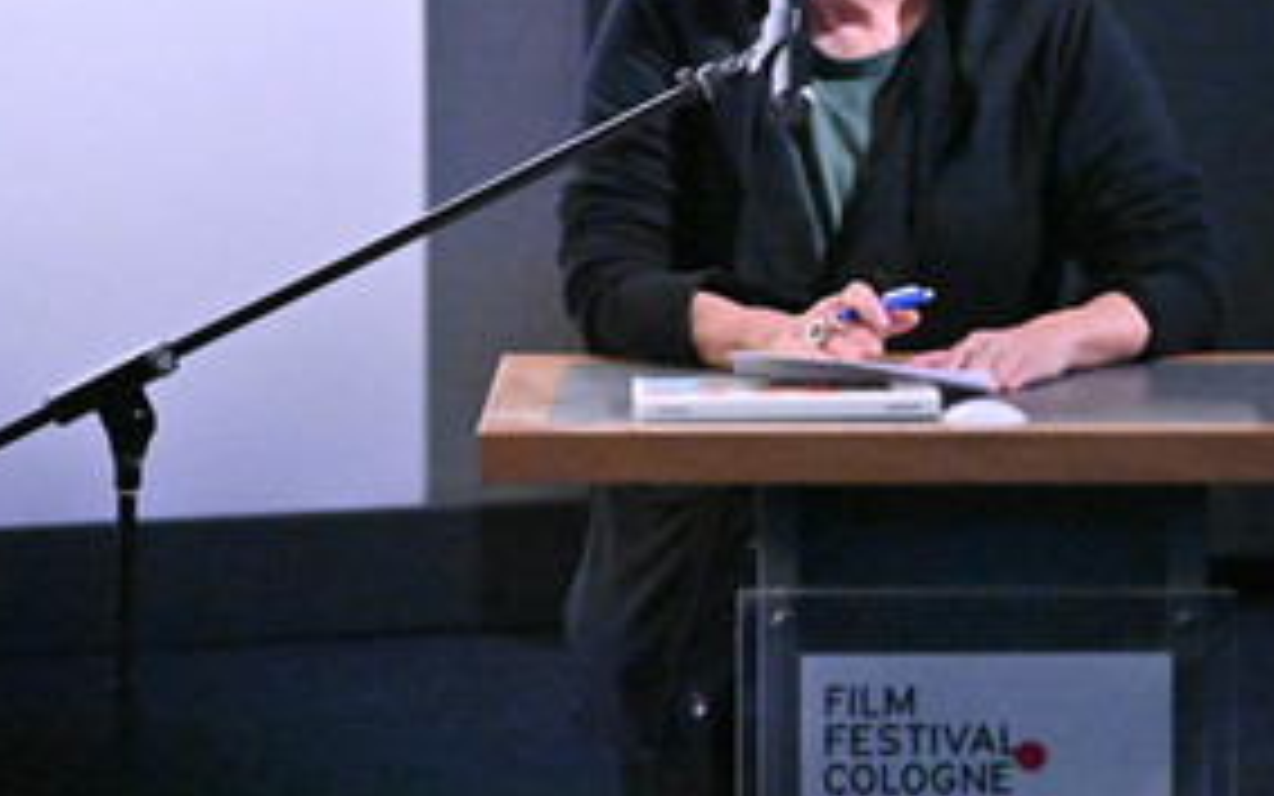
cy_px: 288
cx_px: 921
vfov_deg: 6.0
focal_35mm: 219
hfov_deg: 9.6
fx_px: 7605
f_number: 2.8
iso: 32000
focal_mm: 135
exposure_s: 1/400
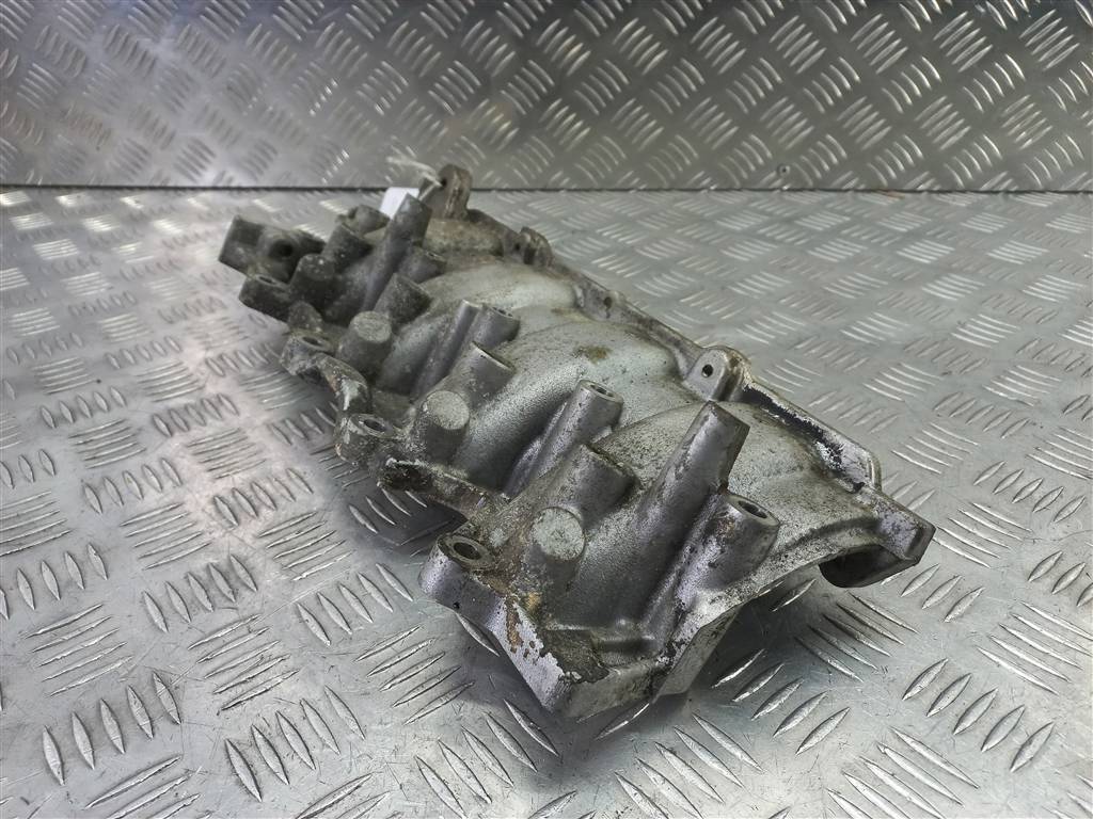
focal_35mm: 25
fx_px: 789
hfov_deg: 69.4
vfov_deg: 54.9
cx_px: 546
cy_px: 410
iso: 80
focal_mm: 4.6
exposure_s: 1/50
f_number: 1.8
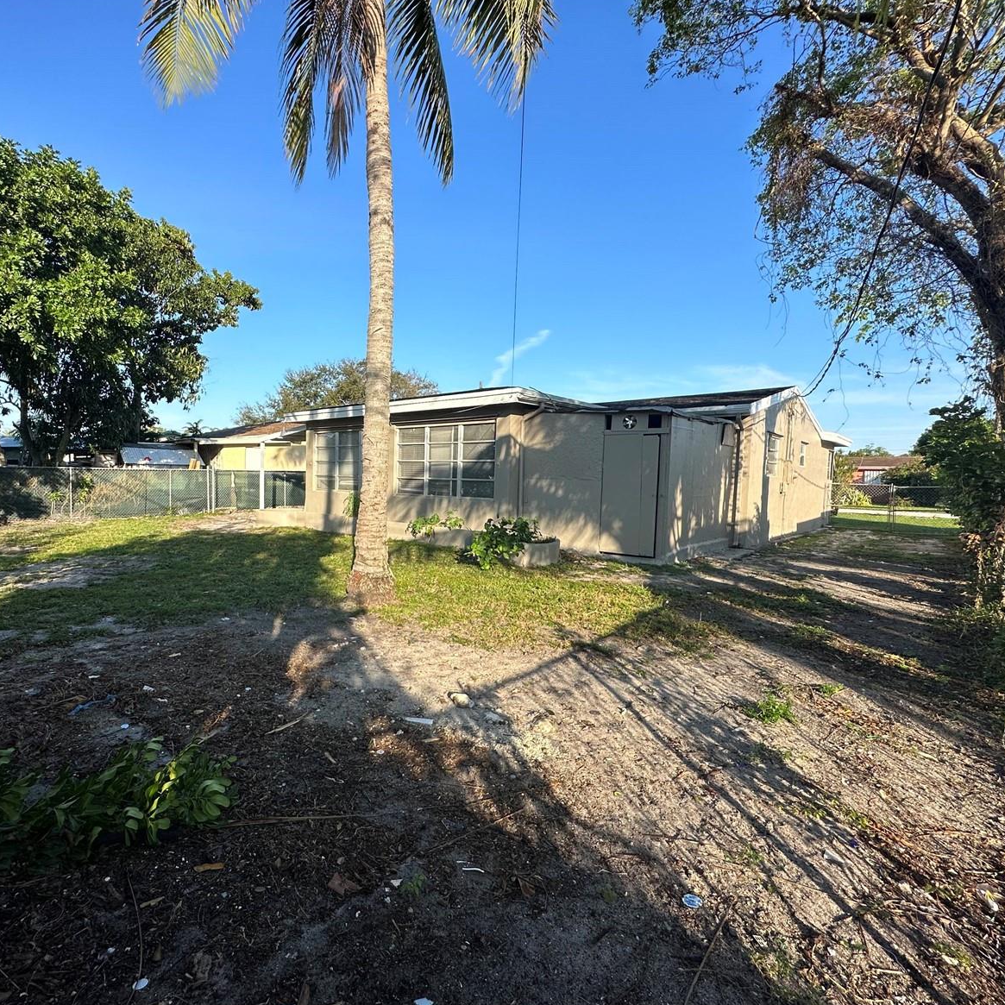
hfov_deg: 83.1
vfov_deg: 84.0
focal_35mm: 17
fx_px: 558
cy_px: 509
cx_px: 411
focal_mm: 2.22
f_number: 2.2
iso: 50
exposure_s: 1/1147
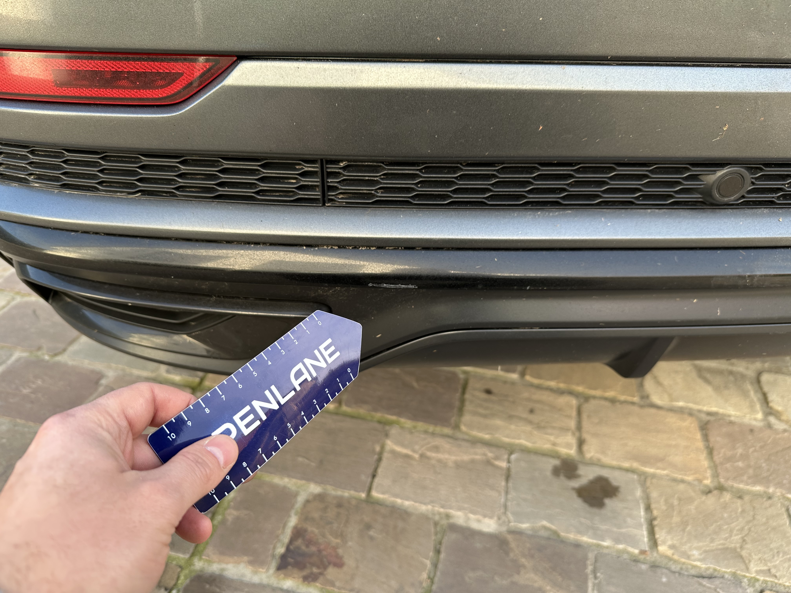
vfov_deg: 56.8
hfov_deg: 71.6
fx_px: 548
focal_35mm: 24
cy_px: 296
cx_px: 396
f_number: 1.78
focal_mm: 6.86
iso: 64
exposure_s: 1/121
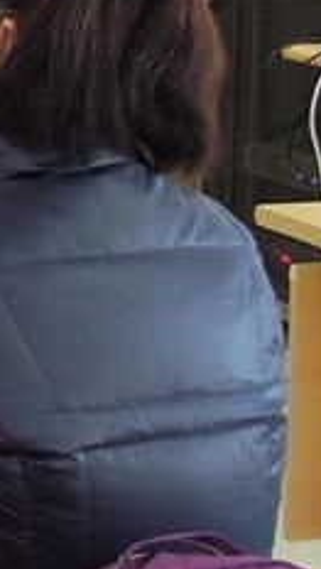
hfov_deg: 6.5
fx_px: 2550
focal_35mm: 169
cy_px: -45
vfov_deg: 12.5
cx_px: -703
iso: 250
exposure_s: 1/50
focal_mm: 7.2
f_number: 3.3
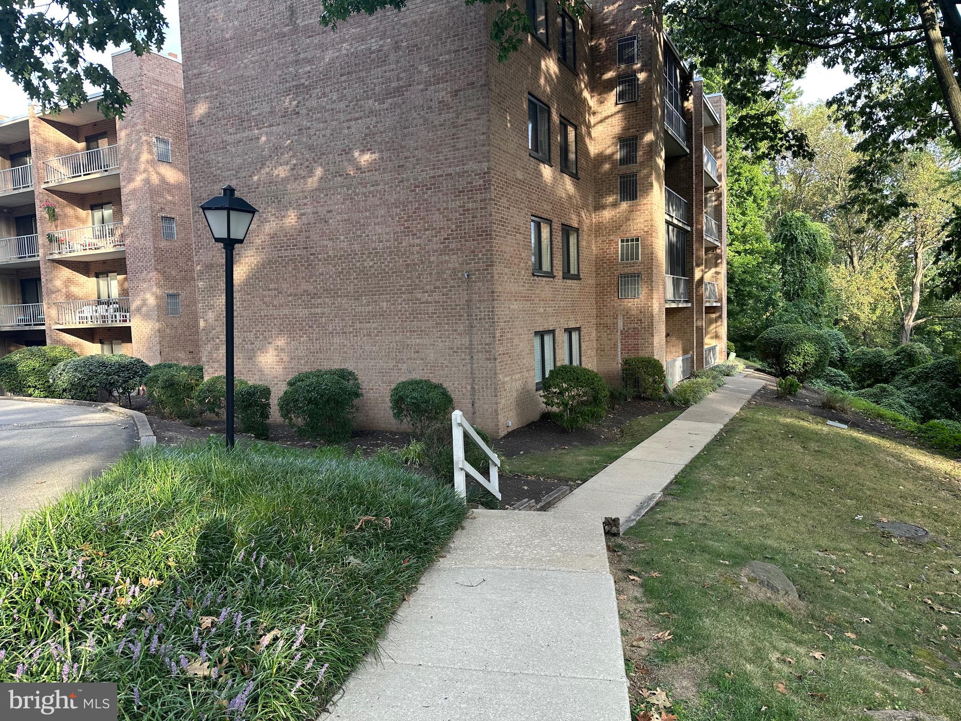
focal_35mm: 24
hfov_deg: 71.6
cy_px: 360
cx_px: 480
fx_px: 666
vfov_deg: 56.8
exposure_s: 1/200
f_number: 1.78
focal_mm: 6.86
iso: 64
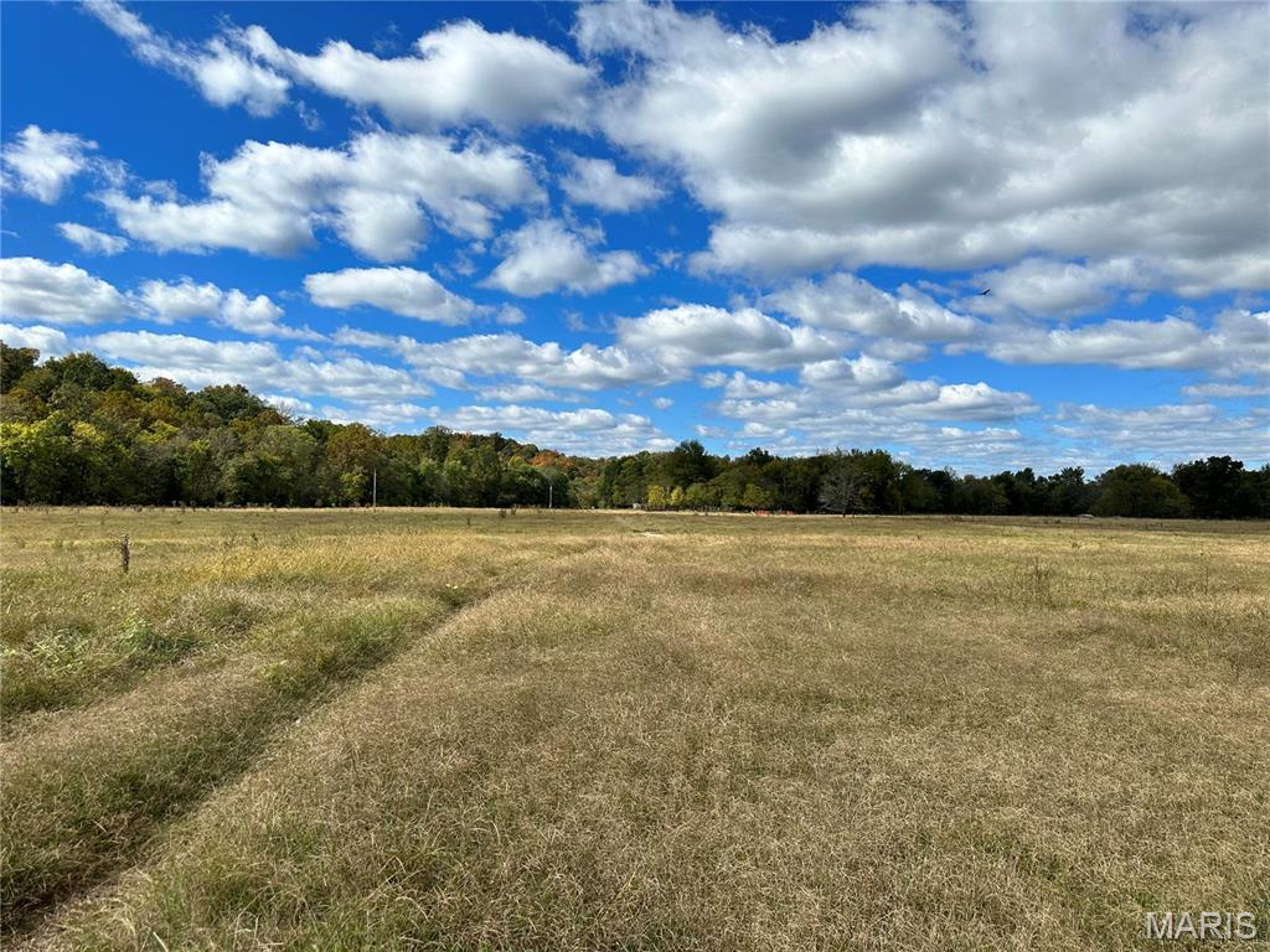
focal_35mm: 24
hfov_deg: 71.6
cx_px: 635
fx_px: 881
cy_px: 476
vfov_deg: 56.8
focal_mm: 6.86
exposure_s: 1/6623
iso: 80
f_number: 1.78
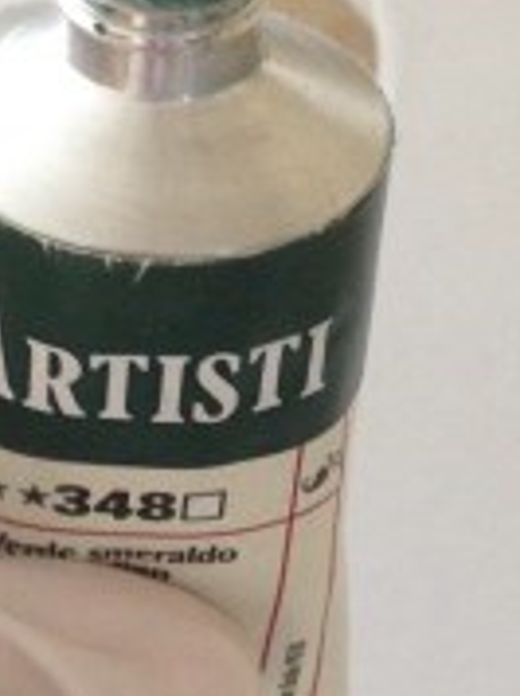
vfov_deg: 19.8
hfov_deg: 14.7
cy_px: 479
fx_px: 1988
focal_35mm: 99
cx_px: 27
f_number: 2.4
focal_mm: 4.12
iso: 250
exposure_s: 1/20
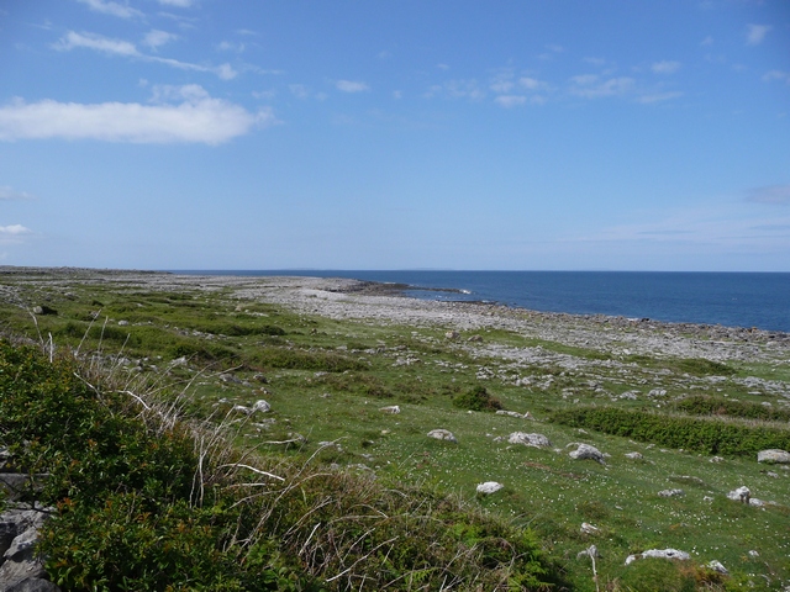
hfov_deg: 63.4
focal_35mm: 28
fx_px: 639
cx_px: 395
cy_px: 296
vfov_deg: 49.7
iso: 100
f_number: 8
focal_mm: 4.7
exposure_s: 1/320
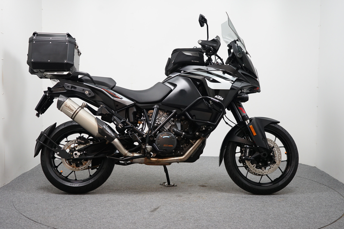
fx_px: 459
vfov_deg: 28.1
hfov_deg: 41.1
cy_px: 114
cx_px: 172
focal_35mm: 48
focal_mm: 48
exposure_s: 1/60
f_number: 4.5
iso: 800
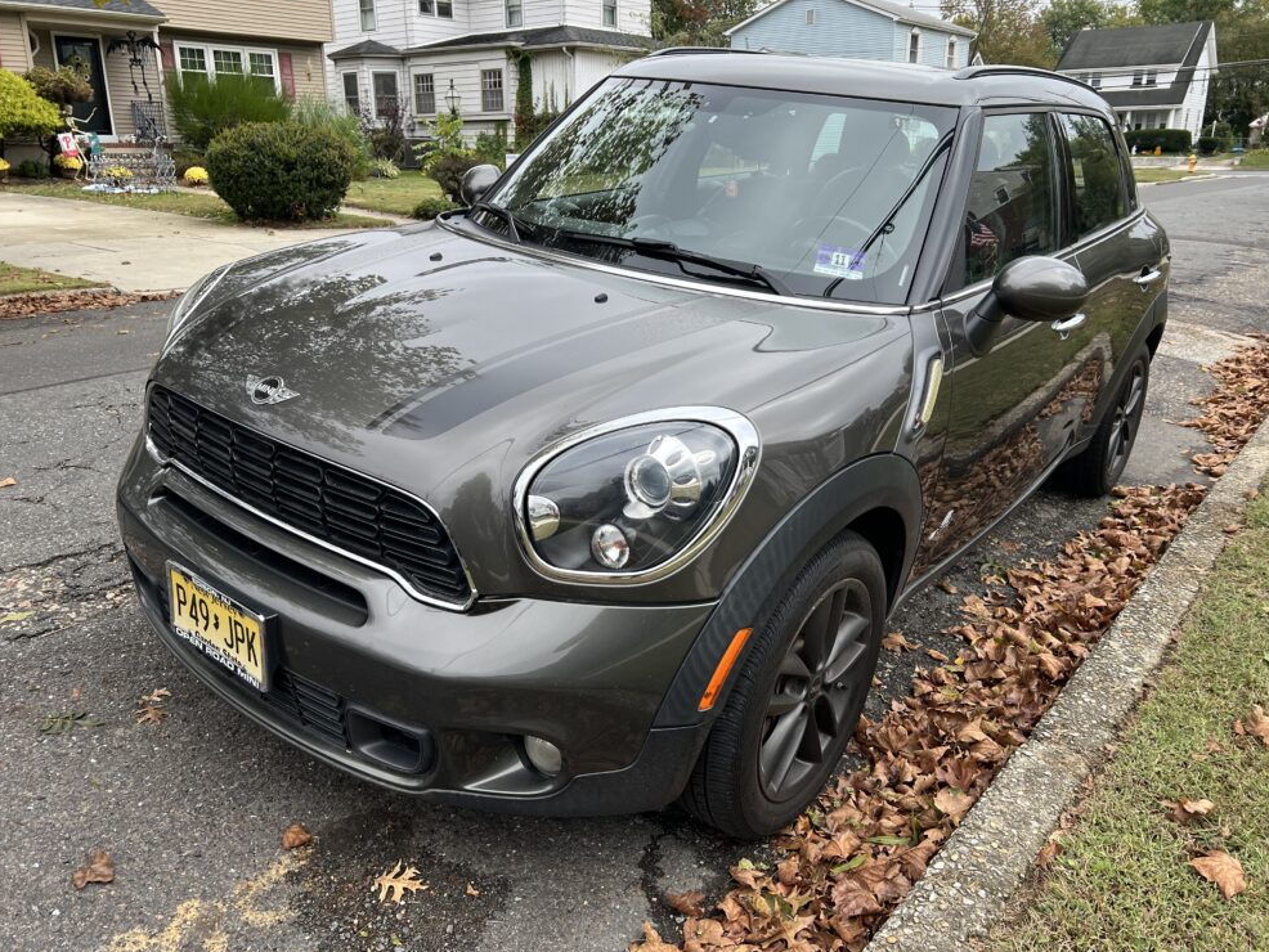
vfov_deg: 51.4
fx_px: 990
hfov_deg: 65.3
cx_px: 641
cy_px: 463
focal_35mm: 27
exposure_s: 1/1029
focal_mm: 5.7
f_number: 1.5
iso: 50
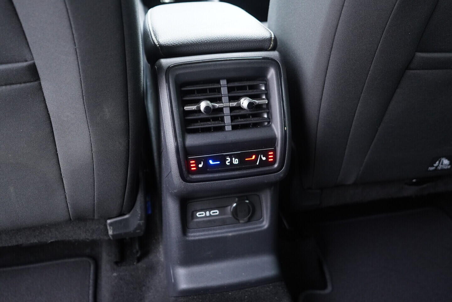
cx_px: 226
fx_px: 452
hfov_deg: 53.1
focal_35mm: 36
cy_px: 151
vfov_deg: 36.9
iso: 1250
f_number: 2.8
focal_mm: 24
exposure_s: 1/40
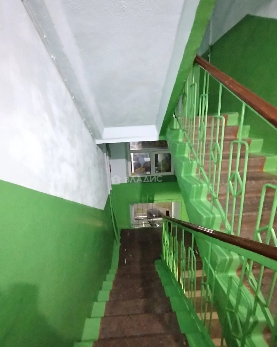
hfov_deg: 73.8
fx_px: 185
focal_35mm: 18
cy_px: 179
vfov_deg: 86.4
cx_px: 137
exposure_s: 1/14.3
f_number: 2.2
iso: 1600
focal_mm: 1.42
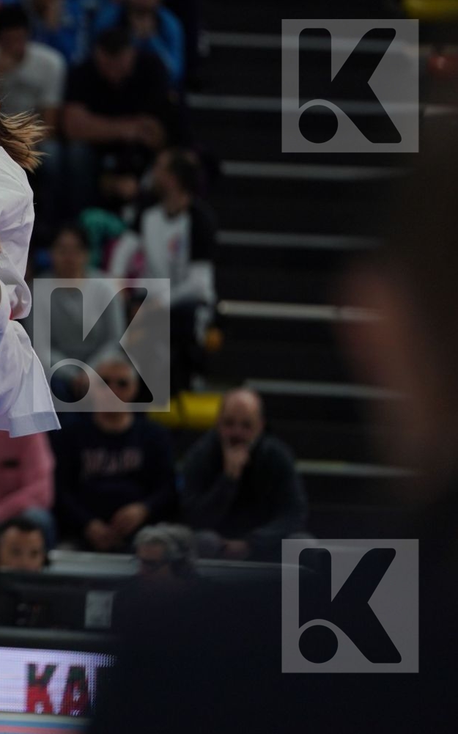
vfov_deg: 5.8
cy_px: 345
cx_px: -147
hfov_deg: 3.6
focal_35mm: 363
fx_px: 7255
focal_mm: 198
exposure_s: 1/500
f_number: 2.8
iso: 400
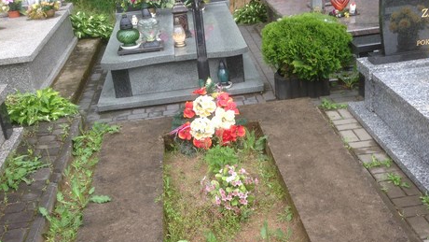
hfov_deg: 41.3
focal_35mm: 50
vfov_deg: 23.8
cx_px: 228
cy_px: 164
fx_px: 569
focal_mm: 4.12
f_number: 2.4
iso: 50
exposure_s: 1/181
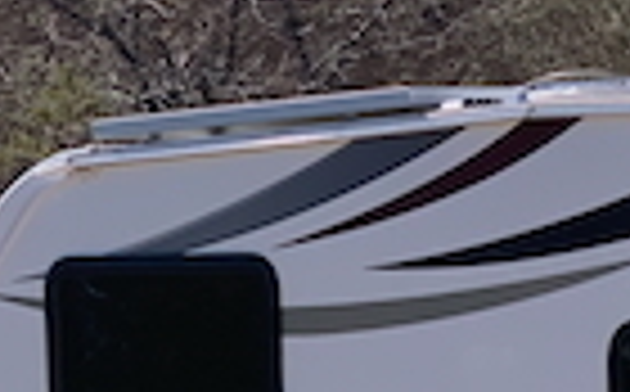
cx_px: 1120
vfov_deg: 5.2
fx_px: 4320
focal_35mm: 252
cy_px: 442
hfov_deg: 8.1
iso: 16
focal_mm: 6
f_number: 2.4
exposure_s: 1/940
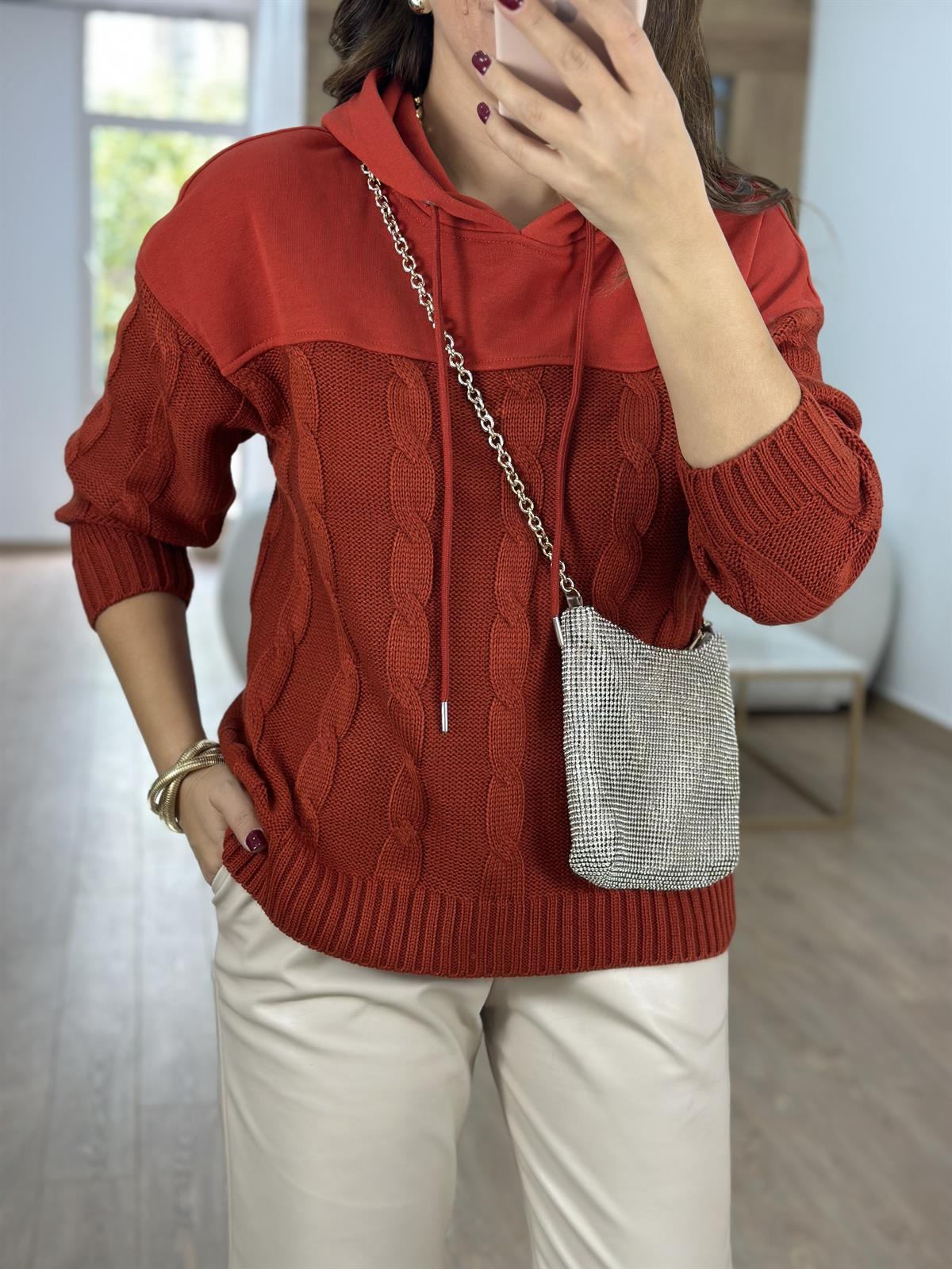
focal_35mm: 48
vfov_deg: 39.7
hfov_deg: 30.3
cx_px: 476
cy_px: 634
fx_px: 1760
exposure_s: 1/100
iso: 125
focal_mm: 6.86
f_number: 1.78
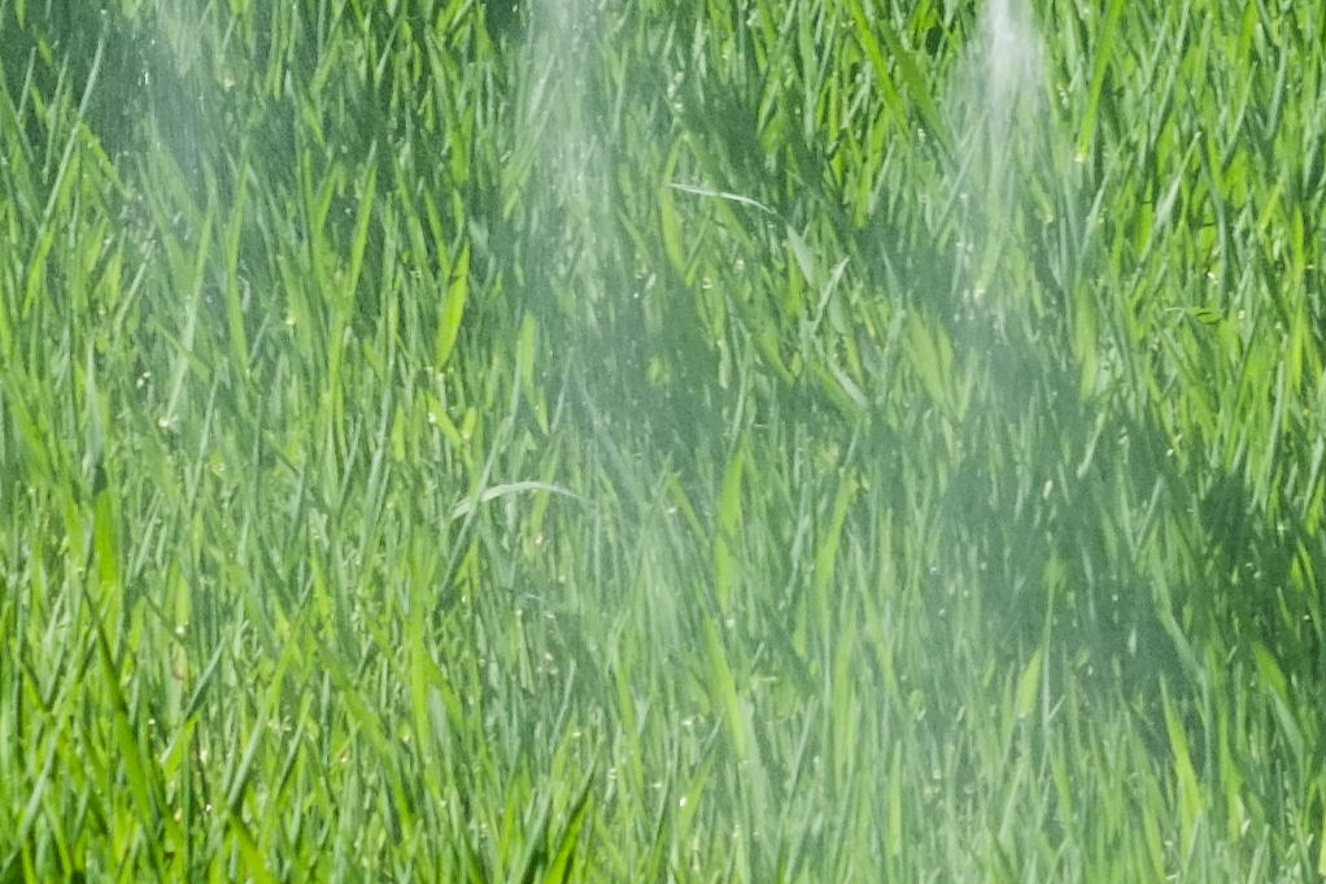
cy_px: -243
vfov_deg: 3.1
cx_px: -114
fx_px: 16203
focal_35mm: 440
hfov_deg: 4.7
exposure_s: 1/800
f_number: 6.3
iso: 400
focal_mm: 70
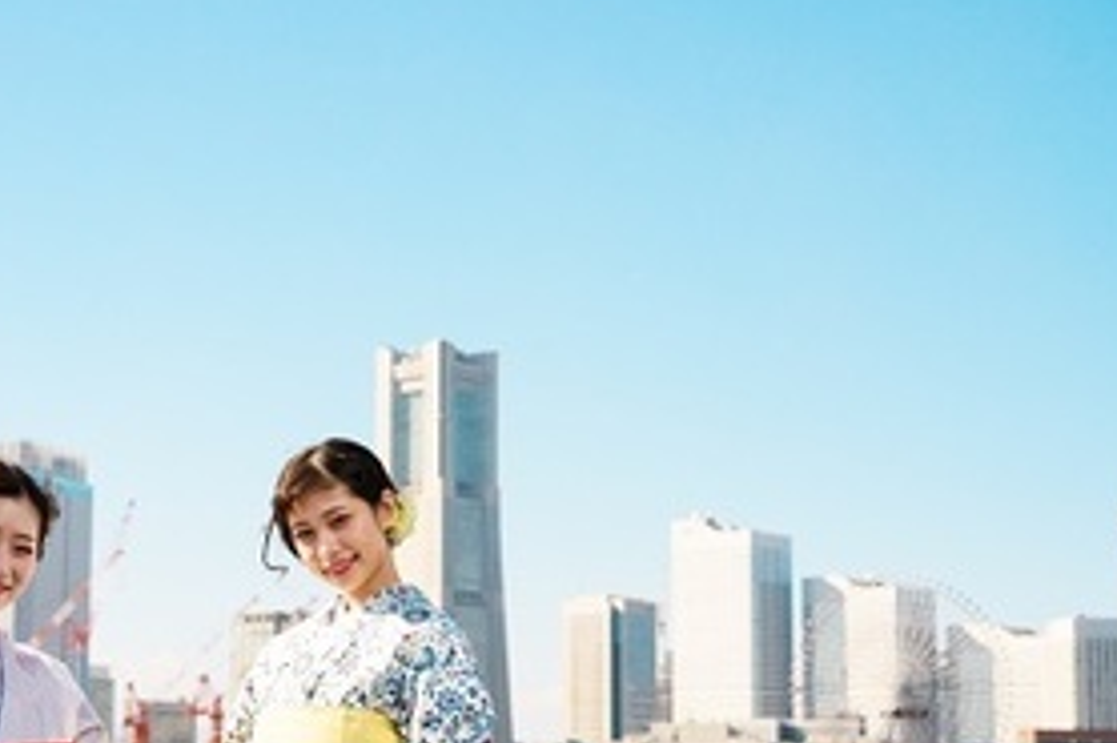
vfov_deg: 18.9
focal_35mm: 72
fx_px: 2233
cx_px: 366
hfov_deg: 27.9
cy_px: 486
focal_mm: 50
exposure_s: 1/125
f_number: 5.6
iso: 400
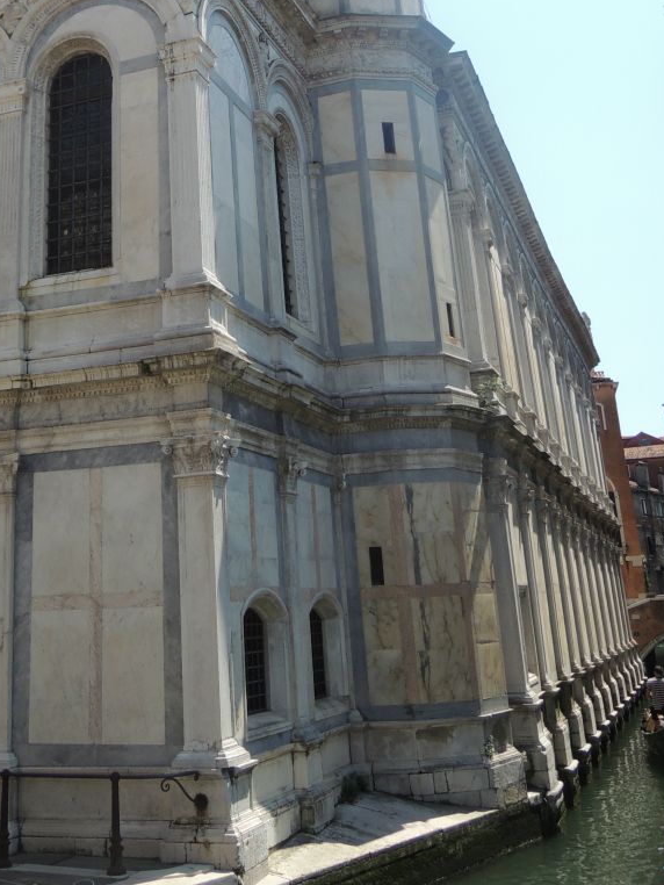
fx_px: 1099
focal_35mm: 43
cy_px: 210
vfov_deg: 42.3
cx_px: 230
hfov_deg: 33.4
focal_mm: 4.3
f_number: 2.8
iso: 100
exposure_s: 1/1250
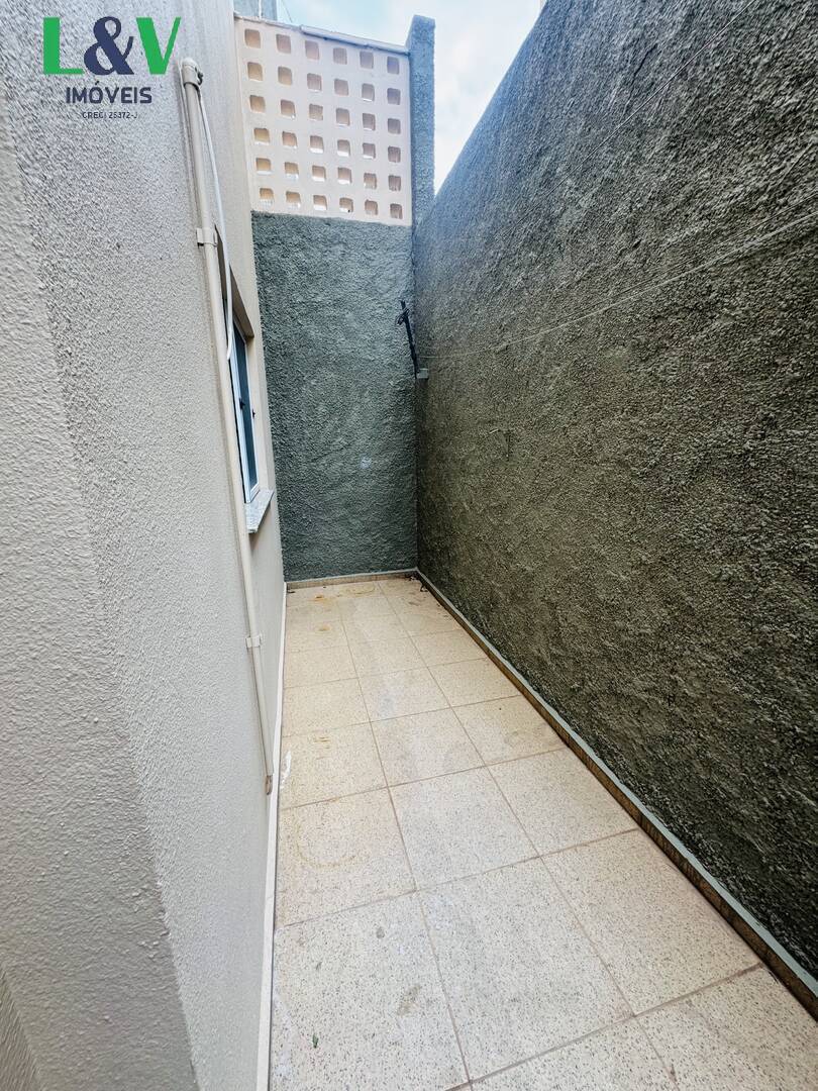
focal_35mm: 14
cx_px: 409
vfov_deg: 102.1
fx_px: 441
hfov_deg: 85.7
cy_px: 546
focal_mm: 2.22
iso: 40
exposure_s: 1/117
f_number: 2.2
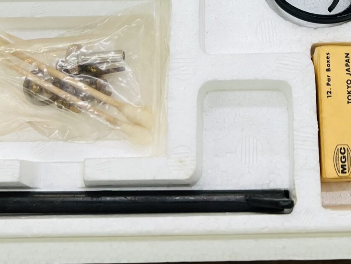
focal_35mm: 80
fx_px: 811
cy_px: -94
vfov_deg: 17.2
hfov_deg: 24.2
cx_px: 262
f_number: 1.5
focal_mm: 5.7
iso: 40
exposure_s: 1/100
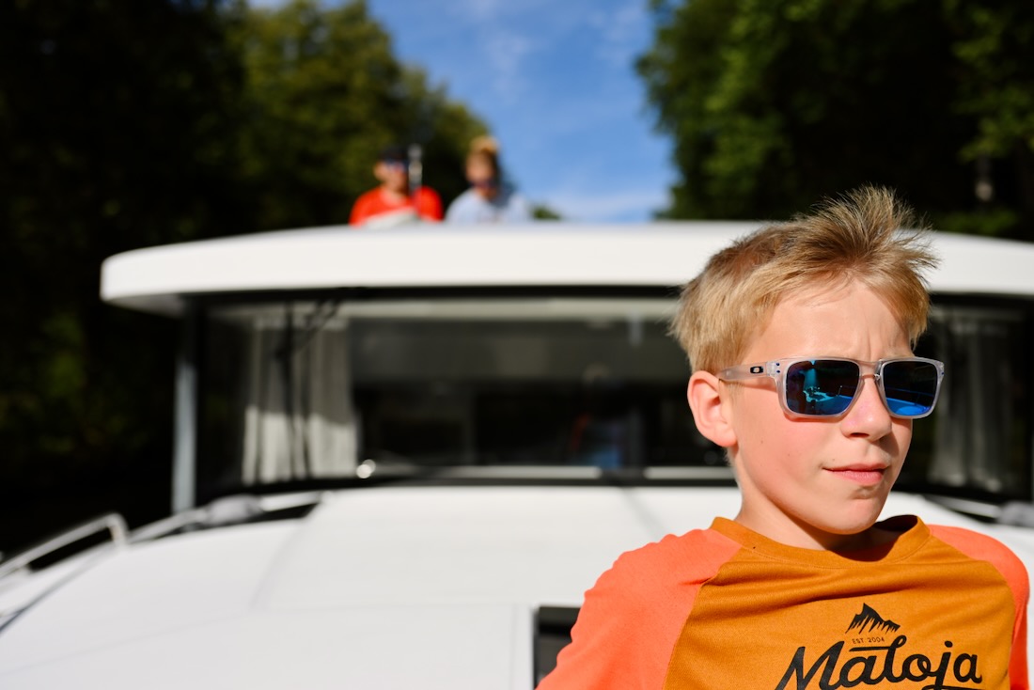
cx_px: 517
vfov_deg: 37.9
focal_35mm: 35
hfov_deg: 54.4
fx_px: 1005
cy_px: 345
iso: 100
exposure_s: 1/3200
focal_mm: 35
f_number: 2.8
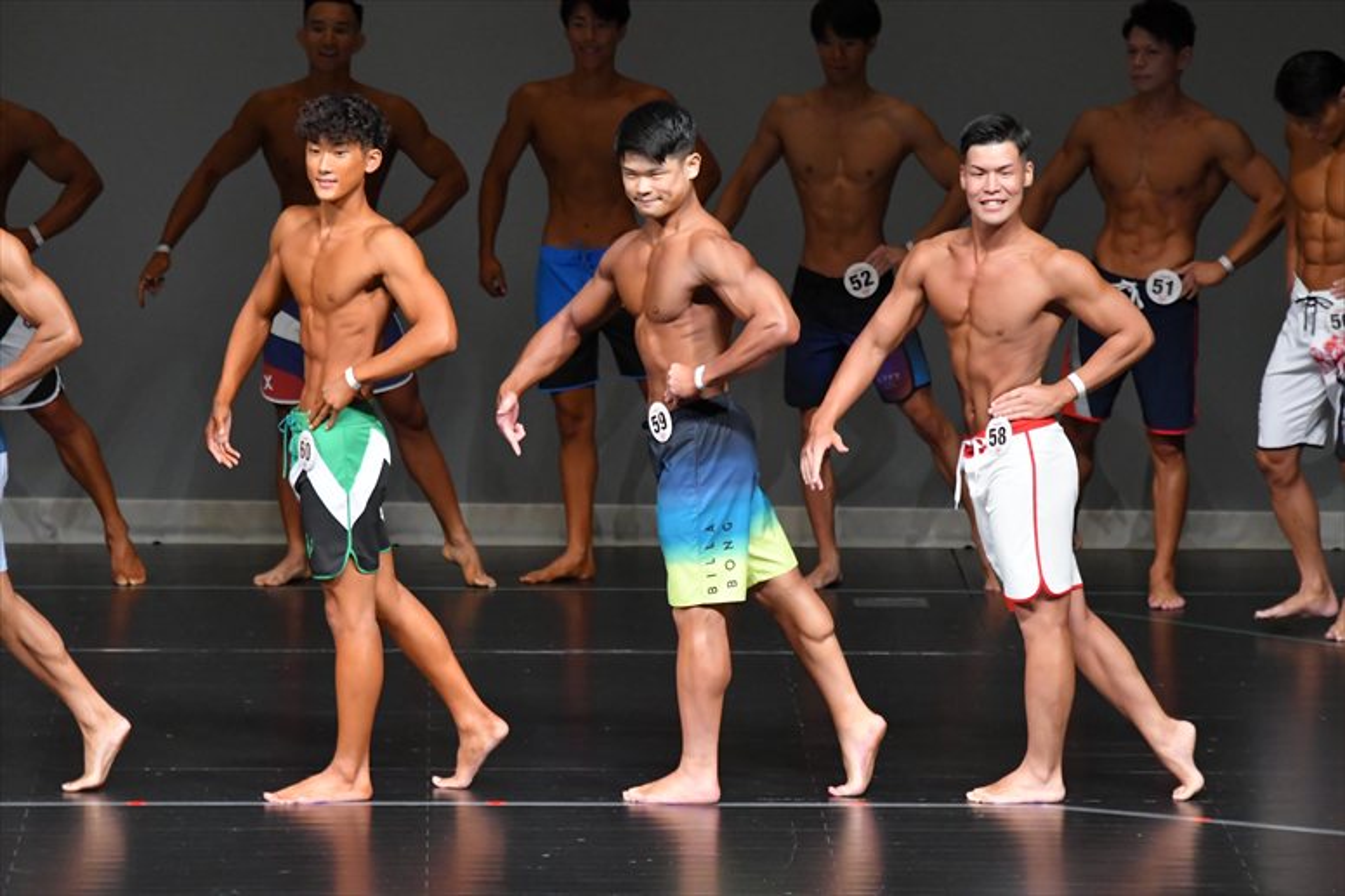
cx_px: 672
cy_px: 448
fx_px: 11203
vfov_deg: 4.6
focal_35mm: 300
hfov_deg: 6.9
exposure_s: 1/400
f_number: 5.6
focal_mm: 200
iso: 4000
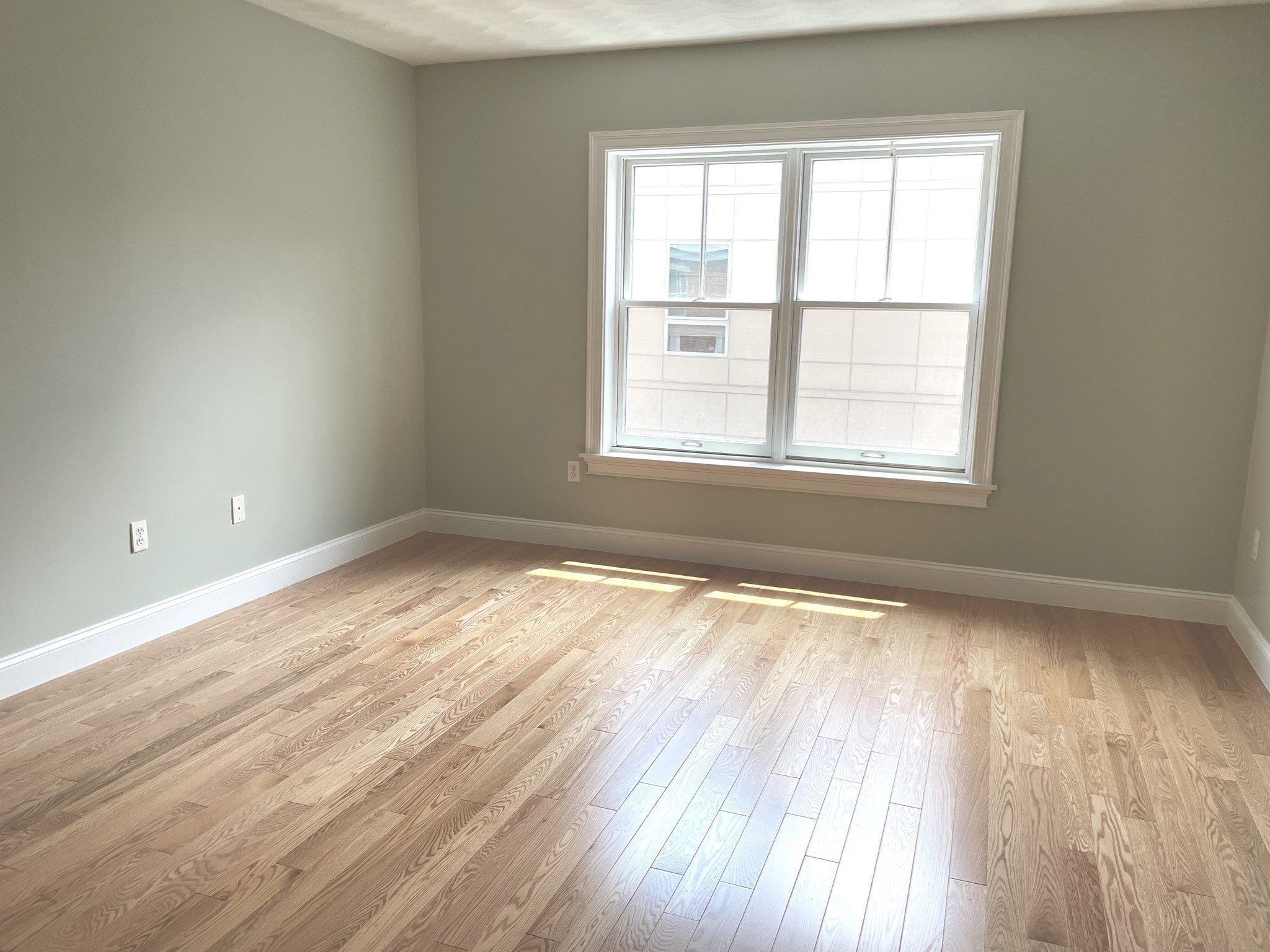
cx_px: 635
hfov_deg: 67.3
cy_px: 476
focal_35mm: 26
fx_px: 954
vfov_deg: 53.1
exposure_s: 1/248
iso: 32
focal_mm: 4.2
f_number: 1.6
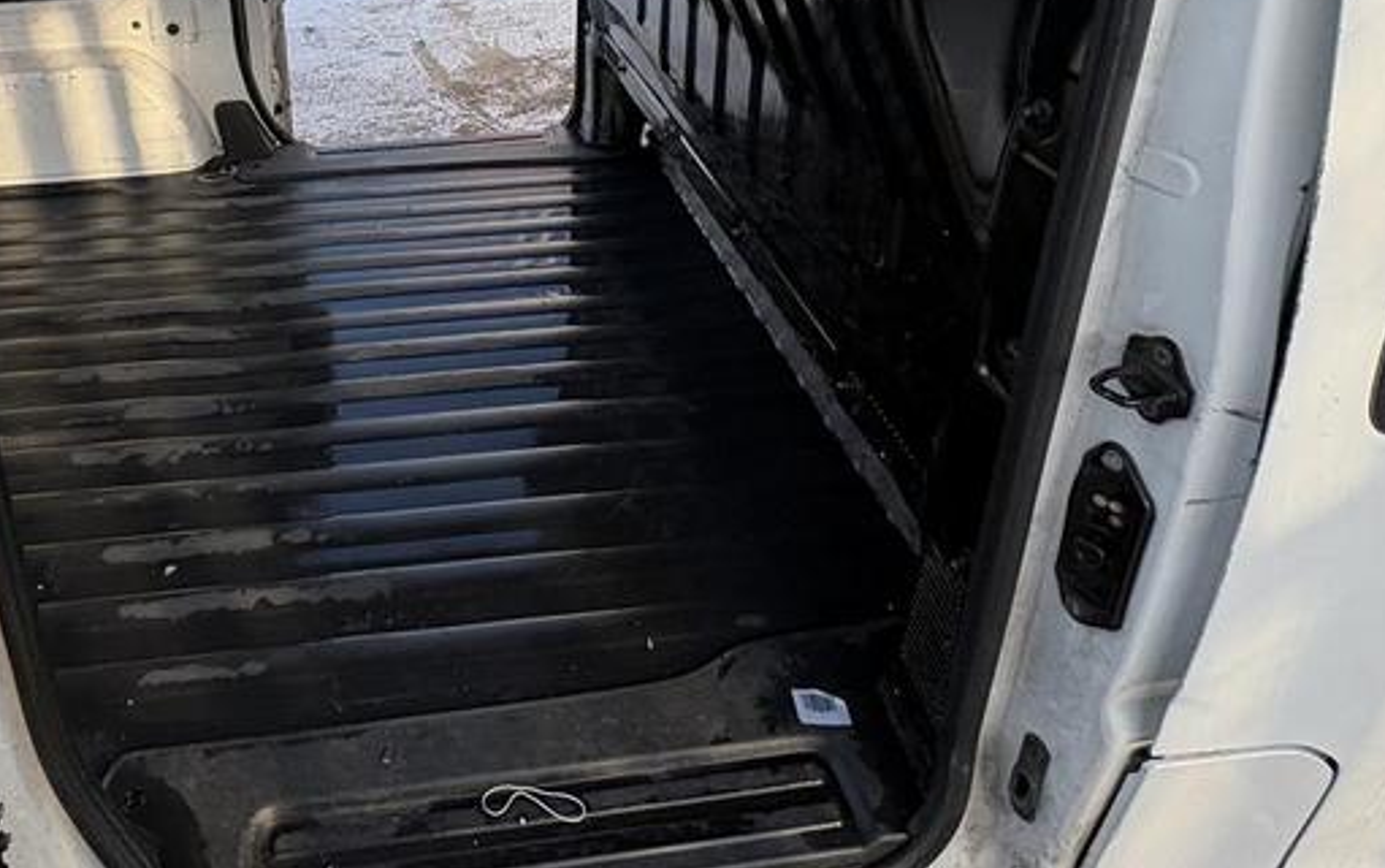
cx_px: 450
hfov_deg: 68.2
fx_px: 982
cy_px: 46
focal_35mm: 26
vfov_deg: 42.6
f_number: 2.2
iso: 40
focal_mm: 2.22
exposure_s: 1/253
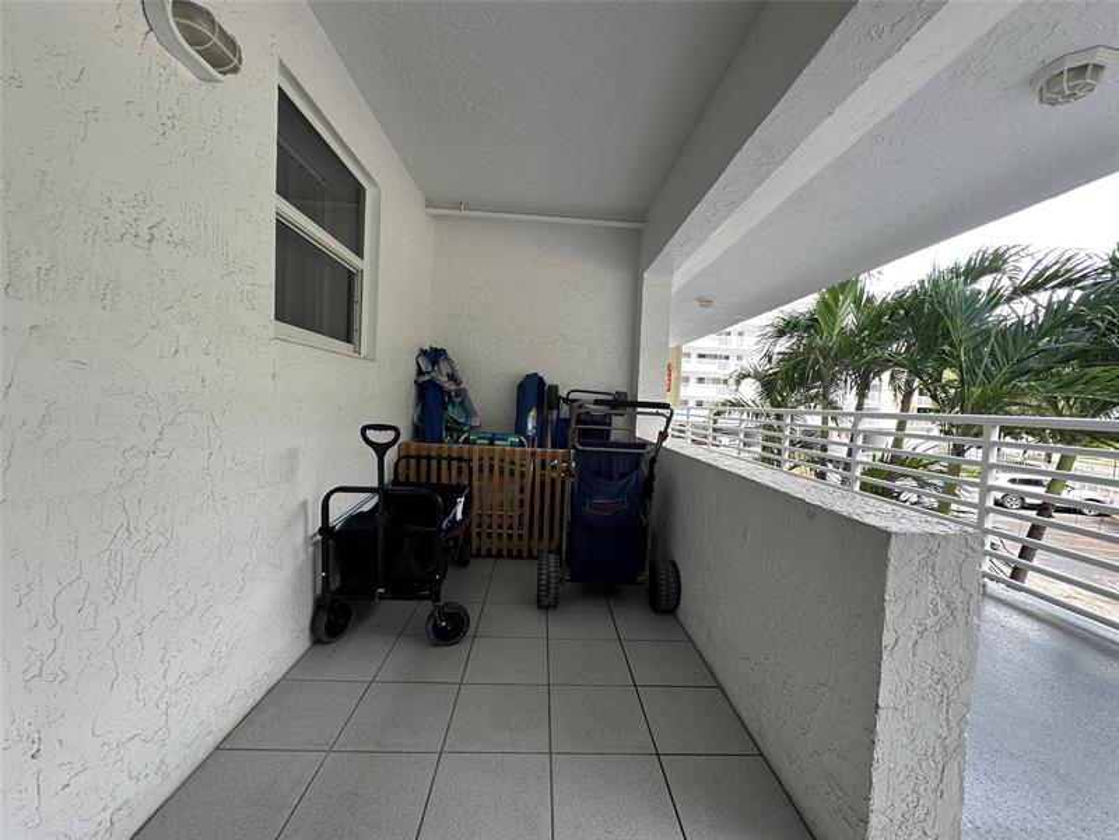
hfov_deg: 102.1
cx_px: 560
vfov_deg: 85.7
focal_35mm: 14
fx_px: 453
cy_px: 420
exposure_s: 1/103
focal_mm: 2.22
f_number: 2.2
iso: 40
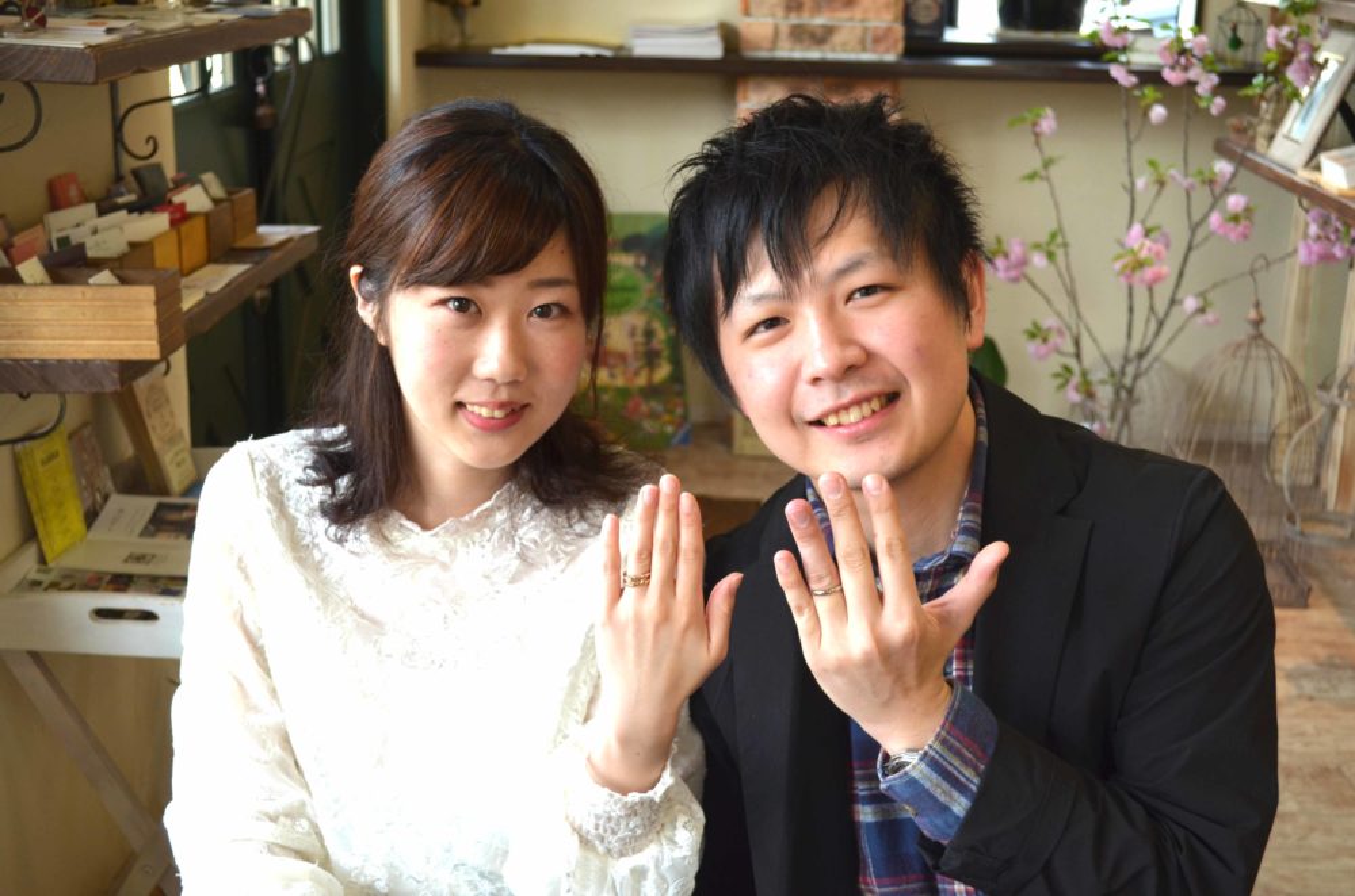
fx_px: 1803
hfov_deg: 41.2
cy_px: 448
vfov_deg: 27.9
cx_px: 678
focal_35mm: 48
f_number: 4.8
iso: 400
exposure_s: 1/160
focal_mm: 32
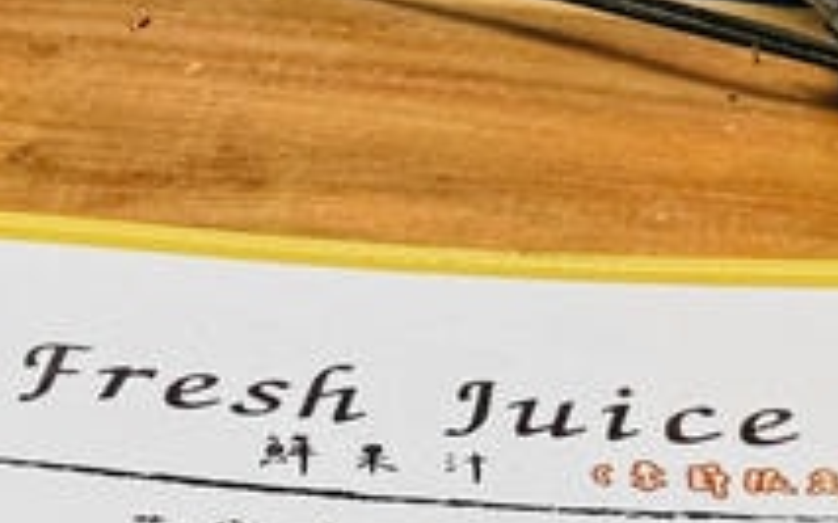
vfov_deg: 9.1
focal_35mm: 143
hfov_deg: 13.8
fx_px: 3265
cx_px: -413
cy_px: 448
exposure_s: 1/539
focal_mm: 6.76
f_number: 1.78
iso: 80
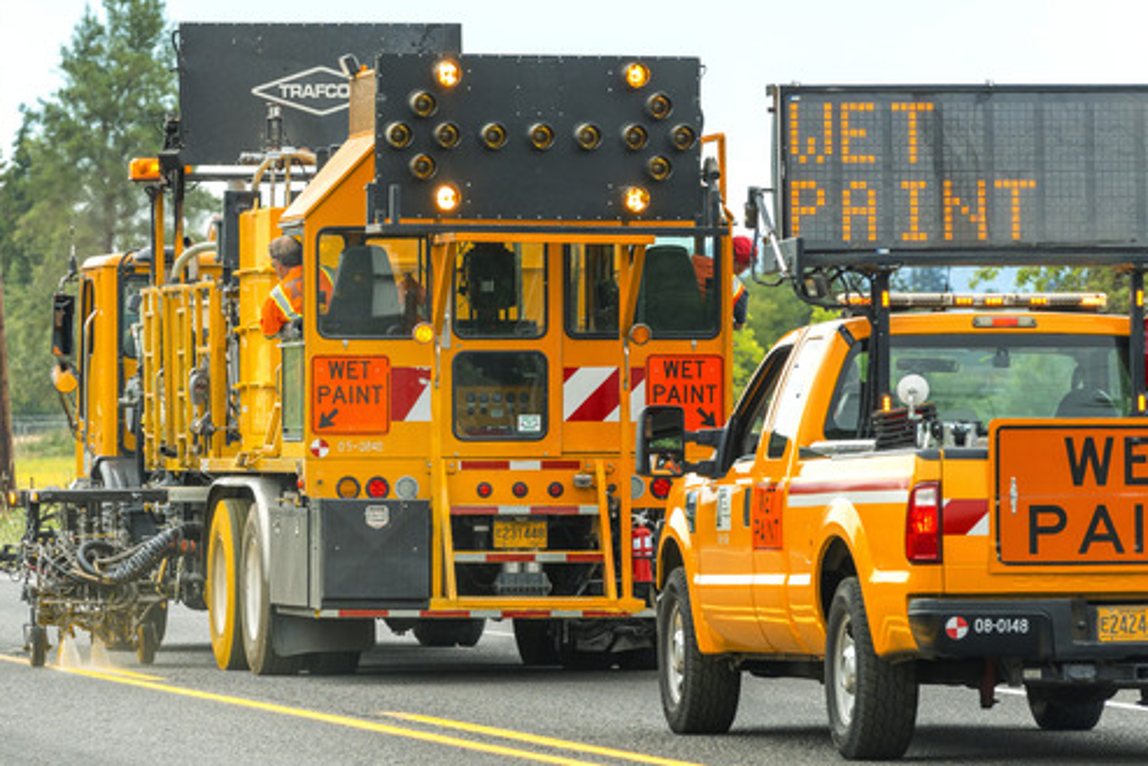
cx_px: 595
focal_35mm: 231
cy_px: 359
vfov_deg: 6.0
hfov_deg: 8.9
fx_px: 7368
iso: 800
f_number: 7.1
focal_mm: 200
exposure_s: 1/800
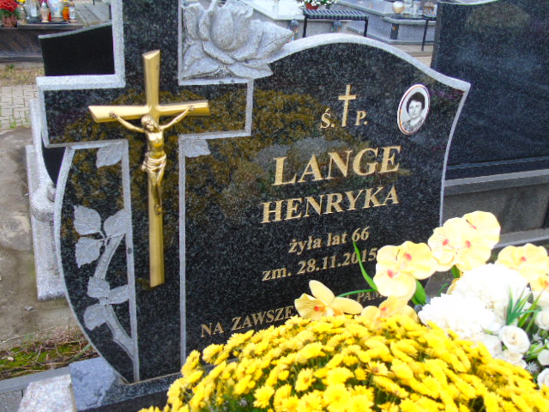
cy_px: 206
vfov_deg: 41.8
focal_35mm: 34
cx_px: 274
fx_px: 539
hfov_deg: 54.0
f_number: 3.8
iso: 80
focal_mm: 6.1
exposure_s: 1/50
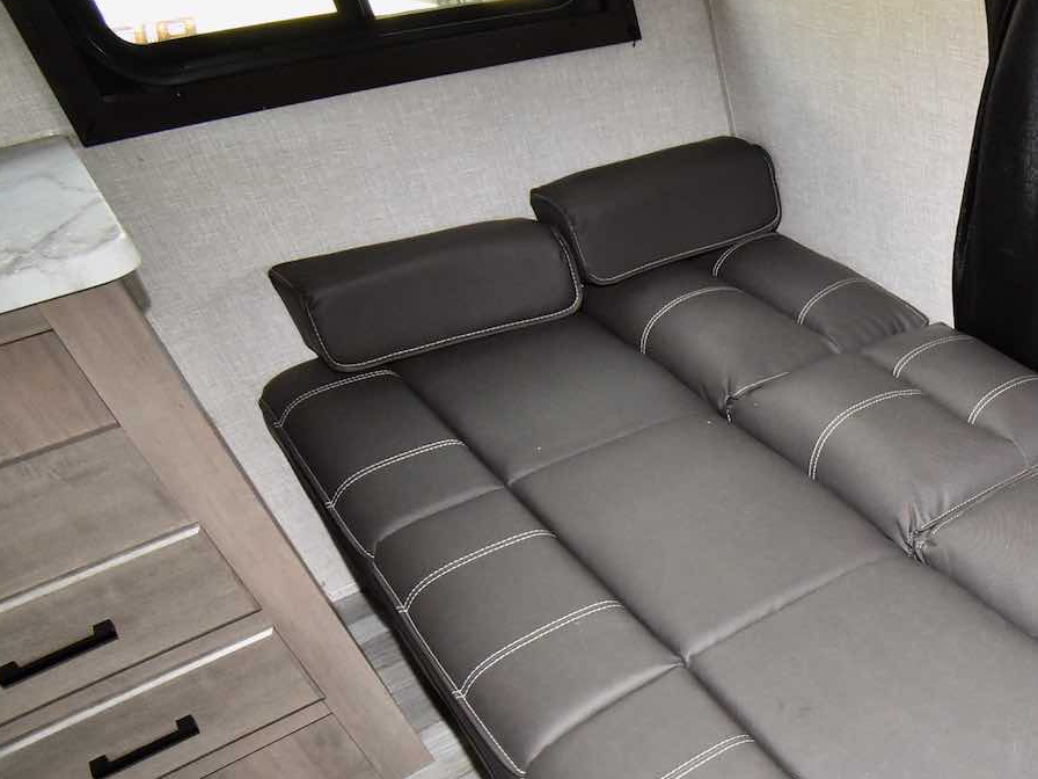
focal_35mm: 29
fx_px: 870
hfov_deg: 51.5
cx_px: 1000
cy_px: 606
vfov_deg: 46.1
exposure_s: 1/60
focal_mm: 10
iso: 1400
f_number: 4.5
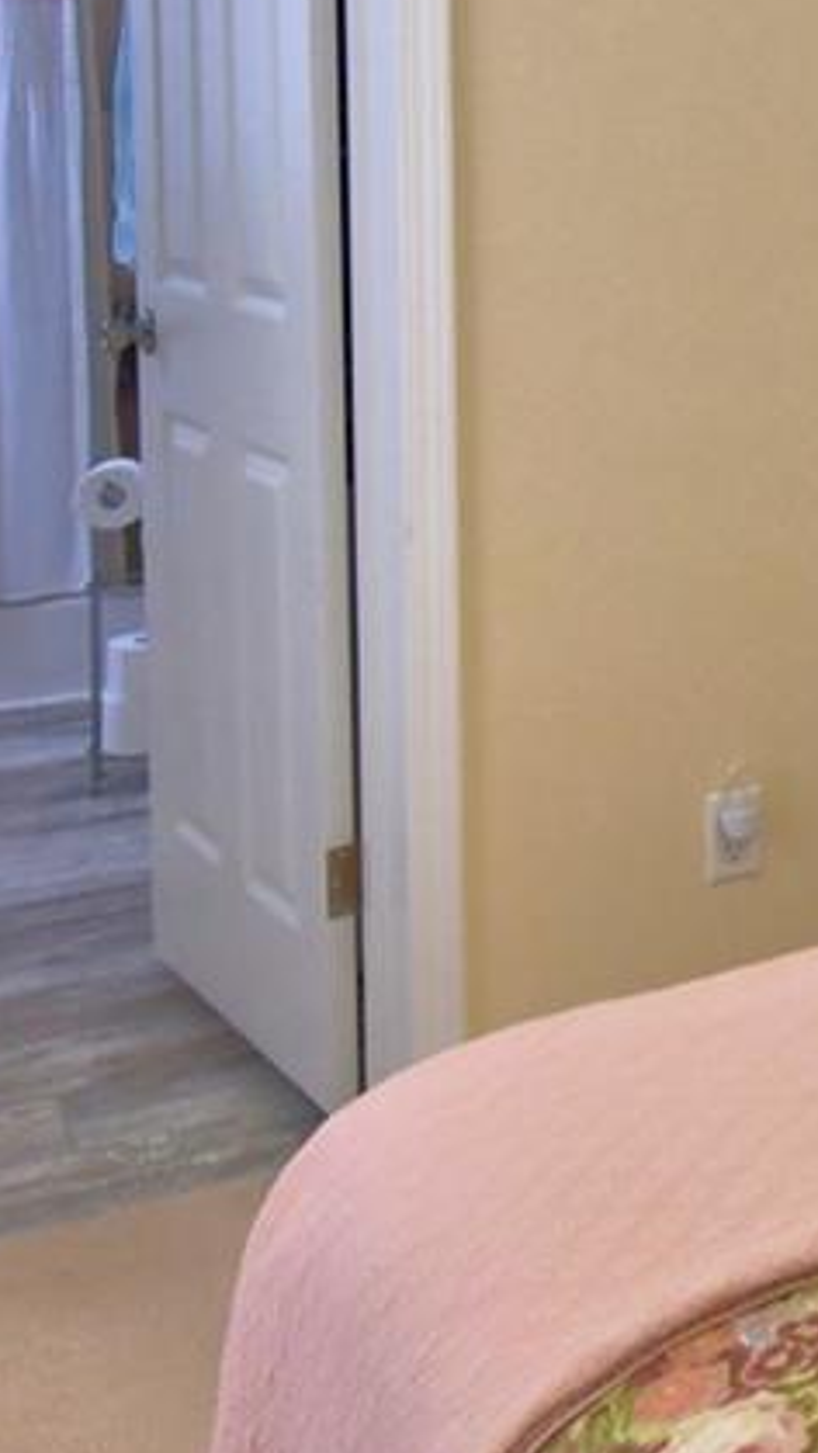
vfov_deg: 33.0
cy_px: 128
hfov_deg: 16.4
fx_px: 2311
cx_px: 1522
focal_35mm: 60
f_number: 4.5
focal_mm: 10
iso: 400
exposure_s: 1/50
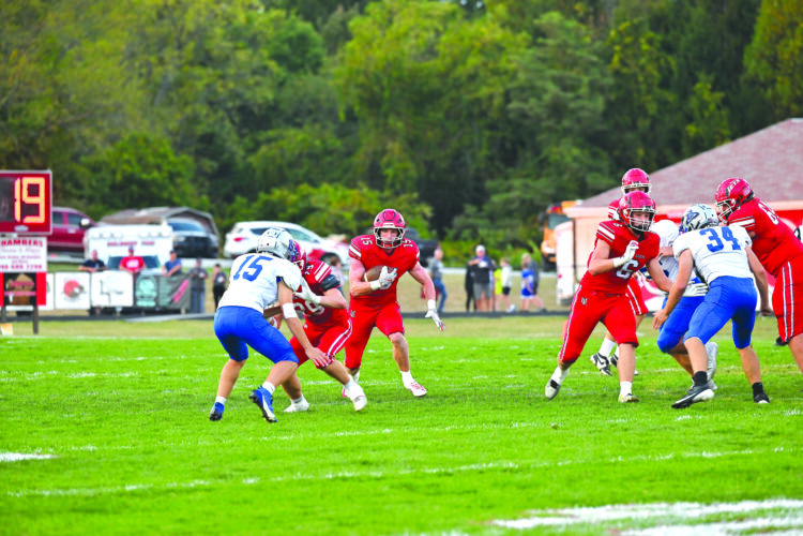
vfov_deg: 6.9
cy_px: 268
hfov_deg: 10.3
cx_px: 402
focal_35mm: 200
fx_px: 4461
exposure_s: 1/640
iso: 1000
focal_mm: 200
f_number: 4
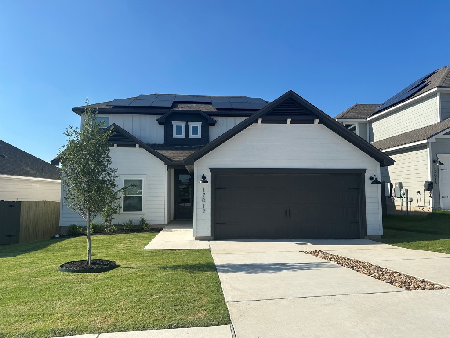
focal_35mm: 24
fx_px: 312
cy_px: 169
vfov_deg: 56.8
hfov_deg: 71.6
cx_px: 225
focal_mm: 6.86
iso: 80
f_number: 1.78
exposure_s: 1/5848
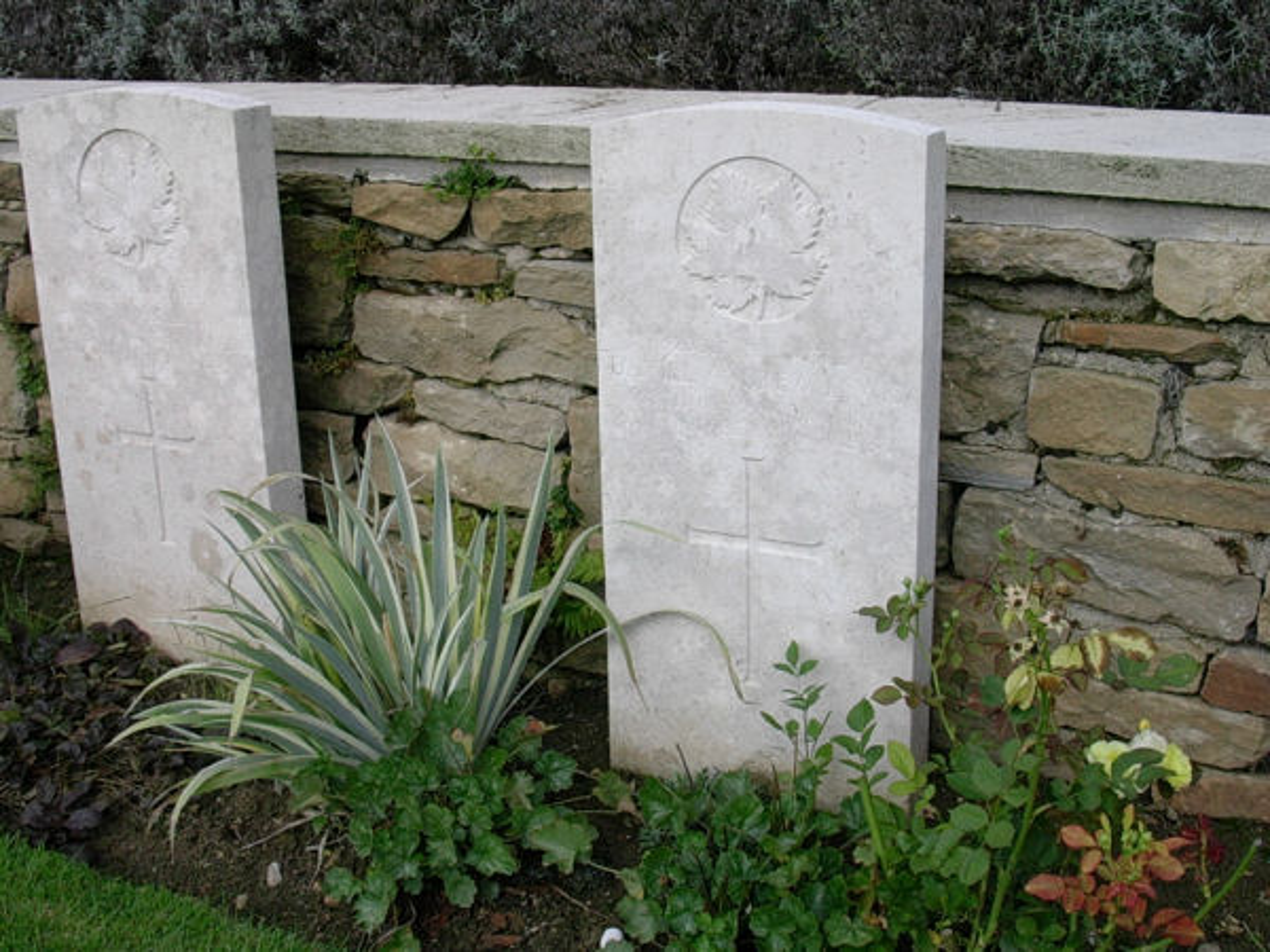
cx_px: 635
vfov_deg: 32.2
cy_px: 476
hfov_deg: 42.1
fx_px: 1651
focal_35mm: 45
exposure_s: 1/279
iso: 70
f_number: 5.8
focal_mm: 6.7
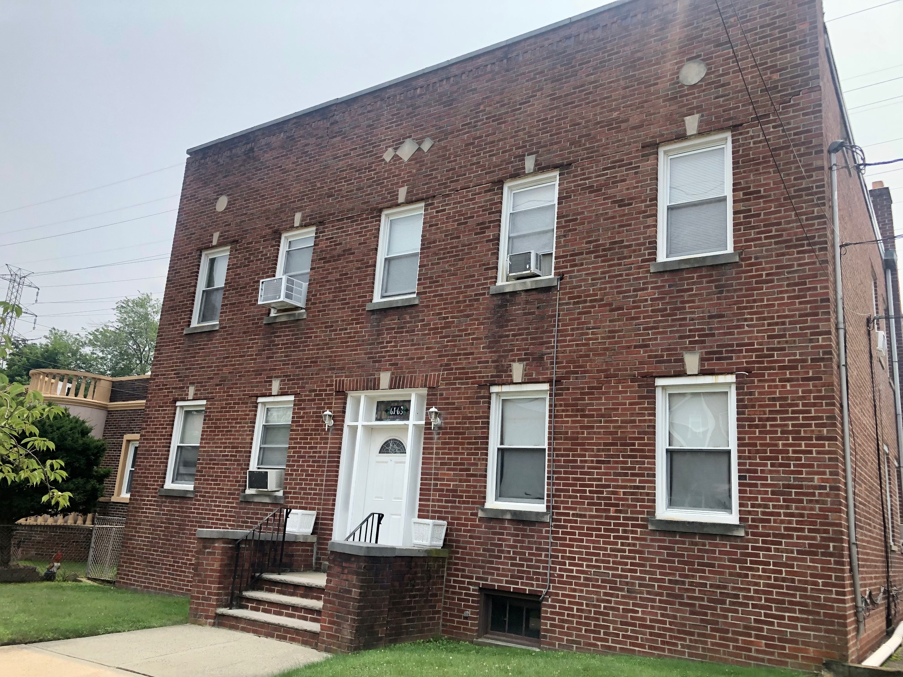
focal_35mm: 28
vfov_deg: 49.7
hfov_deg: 63.4
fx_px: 730
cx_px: 452
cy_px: 338
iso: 20
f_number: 1.8
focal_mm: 3.99
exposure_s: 1/1499
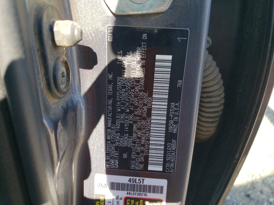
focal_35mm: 26
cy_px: 102
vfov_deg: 53.1
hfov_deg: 67.3
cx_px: 137
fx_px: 206
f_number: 1.5
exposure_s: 1/345
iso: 50
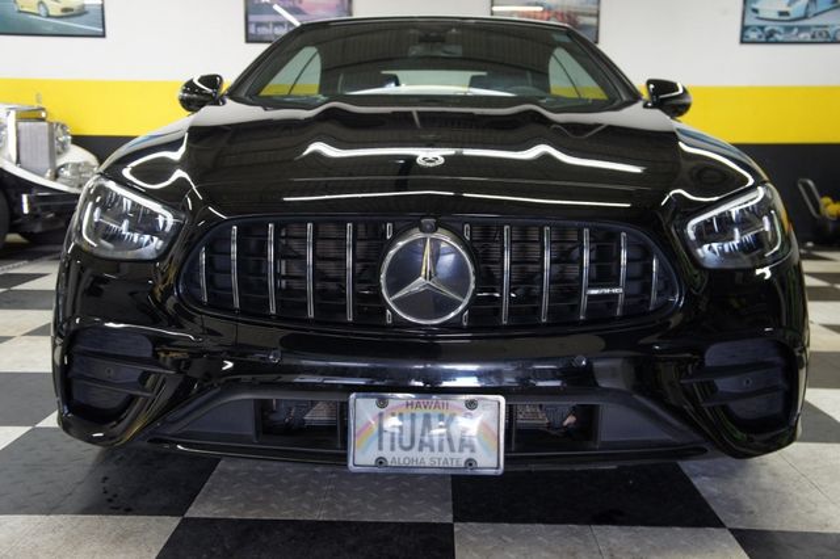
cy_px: 280
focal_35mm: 36
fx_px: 840
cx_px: 420
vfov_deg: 36.8
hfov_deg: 53.2
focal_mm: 24
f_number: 4
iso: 400
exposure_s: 1/40
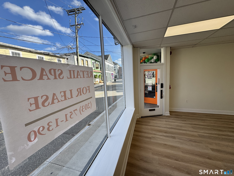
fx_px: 95
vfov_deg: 85.7
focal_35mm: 14
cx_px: 117
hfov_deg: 102.1
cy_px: 88
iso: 40
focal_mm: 2.22
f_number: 2.2
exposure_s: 1/556
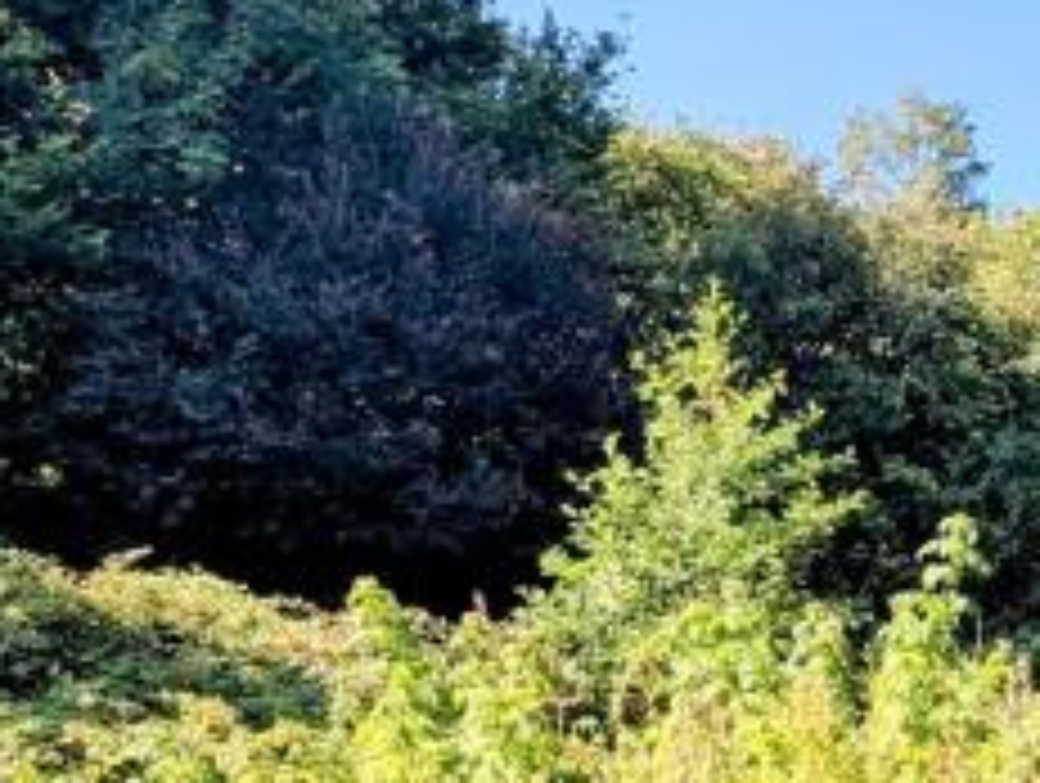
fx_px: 2136
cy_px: 826
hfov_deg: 25.6
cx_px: 1112
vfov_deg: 20.0
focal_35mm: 71
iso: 50
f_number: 2.2
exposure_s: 1/830
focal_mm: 2.35
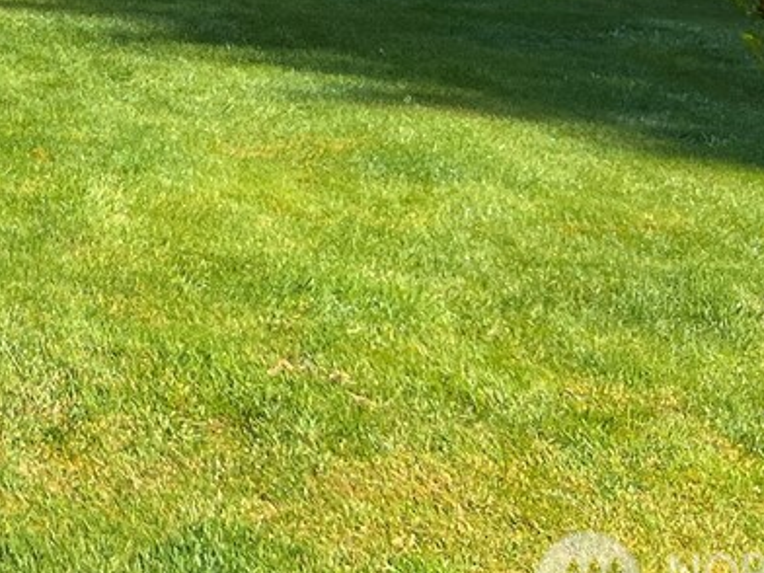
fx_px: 2339
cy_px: -507
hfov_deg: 16.2
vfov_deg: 12.6
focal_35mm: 106
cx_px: -518
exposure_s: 1/2762
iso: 50
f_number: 1.5
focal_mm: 5.7
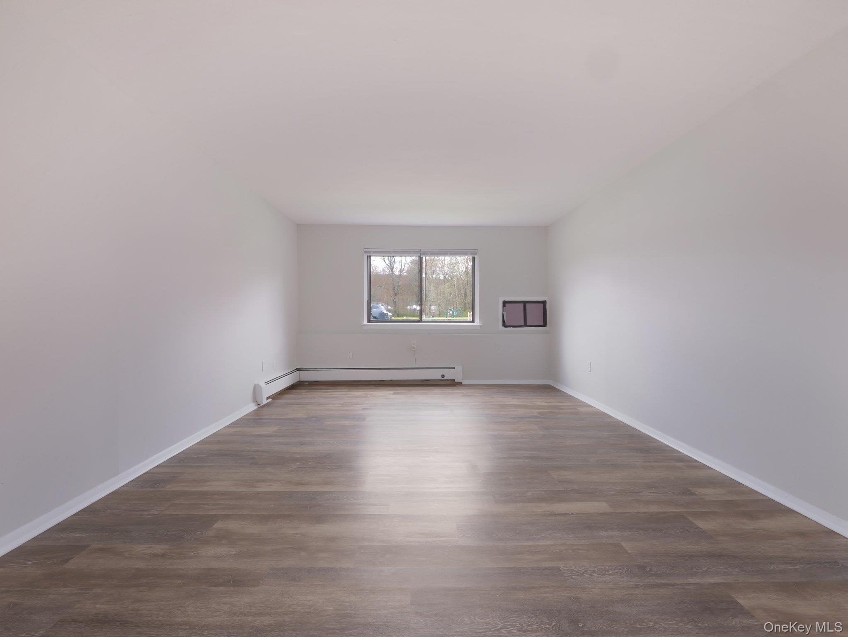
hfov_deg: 102.0
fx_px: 343
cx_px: 424
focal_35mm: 14
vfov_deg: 85.7
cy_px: 318
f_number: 8
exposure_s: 1/5
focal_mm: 7
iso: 400
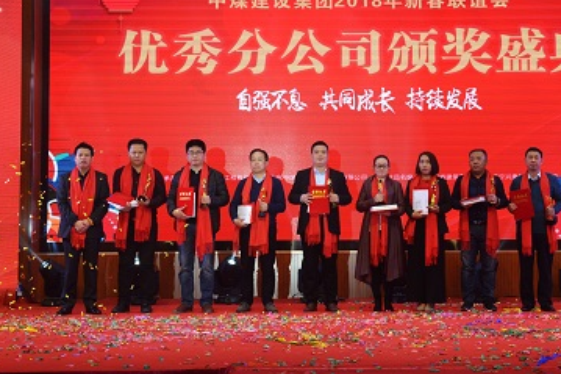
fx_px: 1075
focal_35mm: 69
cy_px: 156
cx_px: 330
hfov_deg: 29.2
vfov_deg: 19.7
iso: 2500
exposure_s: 1/125
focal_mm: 55
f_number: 11
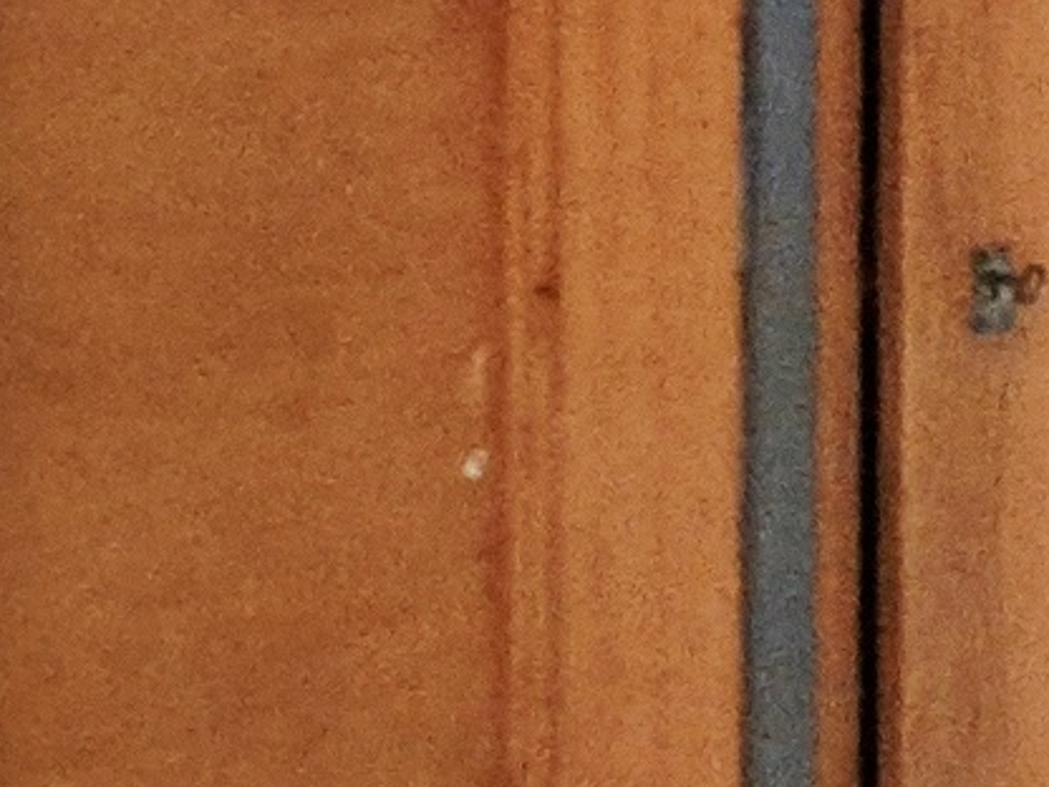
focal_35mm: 80
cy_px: -8
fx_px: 2424
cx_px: 1974
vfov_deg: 18.0
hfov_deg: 18.3
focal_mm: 1.74
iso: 800
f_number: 2.2
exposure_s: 1/10
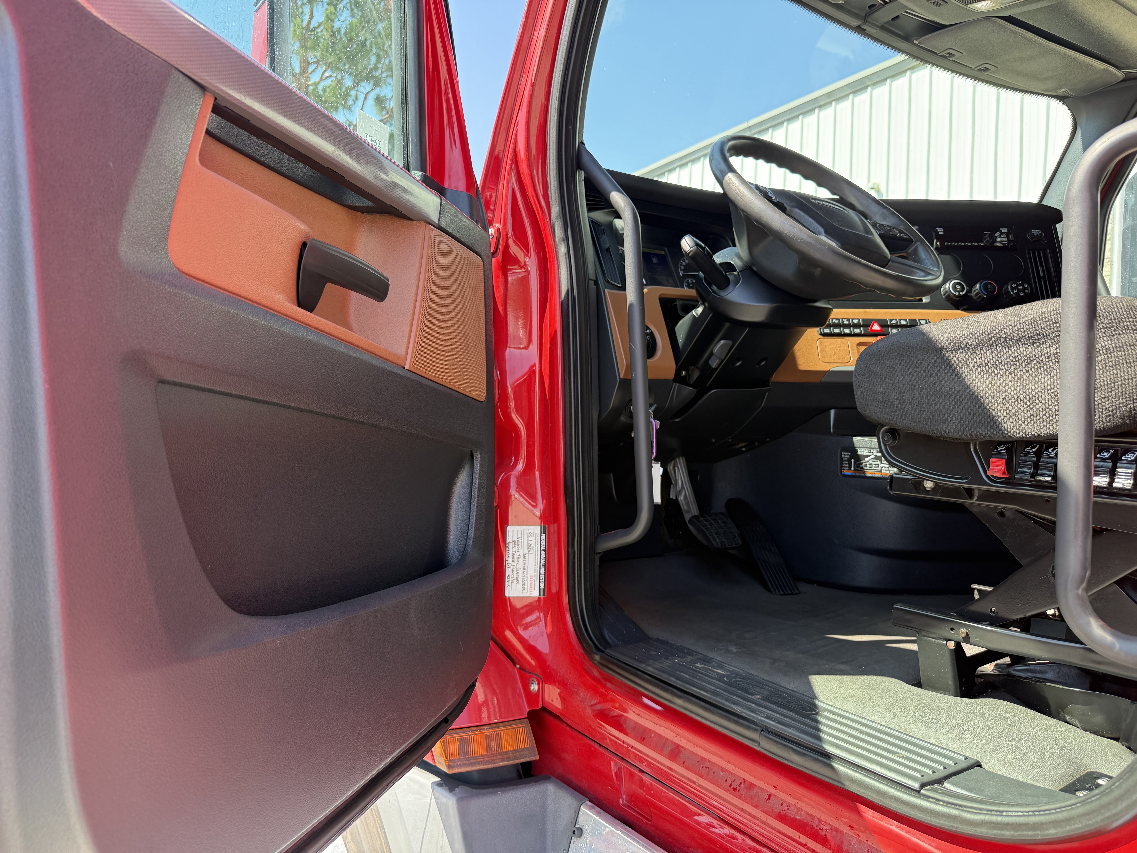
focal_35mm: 24
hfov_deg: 71.6
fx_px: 788
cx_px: 568
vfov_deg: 56.8
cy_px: 426
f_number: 1.78
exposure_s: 1/307
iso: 100
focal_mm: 6.76
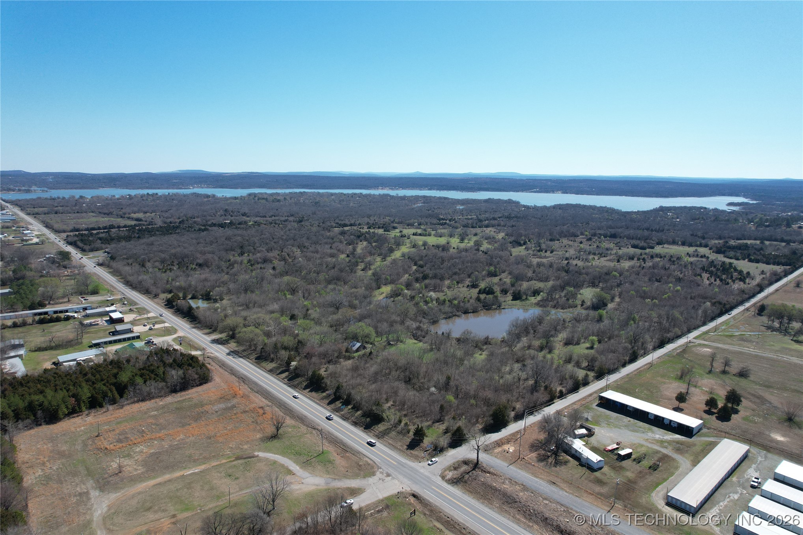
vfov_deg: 57.2
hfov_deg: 78.6
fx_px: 491
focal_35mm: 22
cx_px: 402
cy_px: 268
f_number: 2.8
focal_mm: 8.38
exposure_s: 1/3200
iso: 200
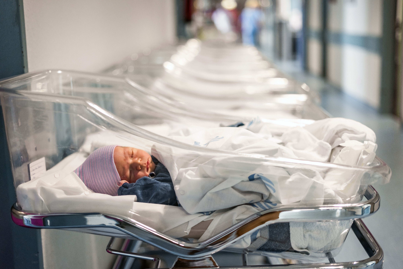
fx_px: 560
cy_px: 134
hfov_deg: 39.6
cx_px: 202
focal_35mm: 50
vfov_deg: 27.0
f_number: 1.8
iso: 640
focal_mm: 50
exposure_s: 1/160
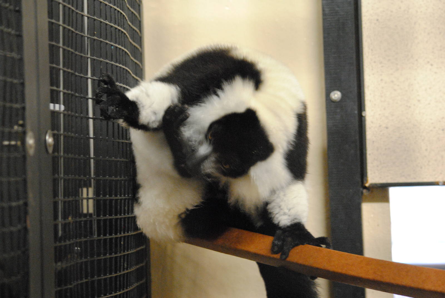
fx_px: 1299
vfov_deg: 13.1
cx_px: 222
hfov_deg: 19.4
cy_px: 149
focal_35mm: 105
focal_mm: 70
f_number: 4.5
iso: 1600
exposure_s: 1/15
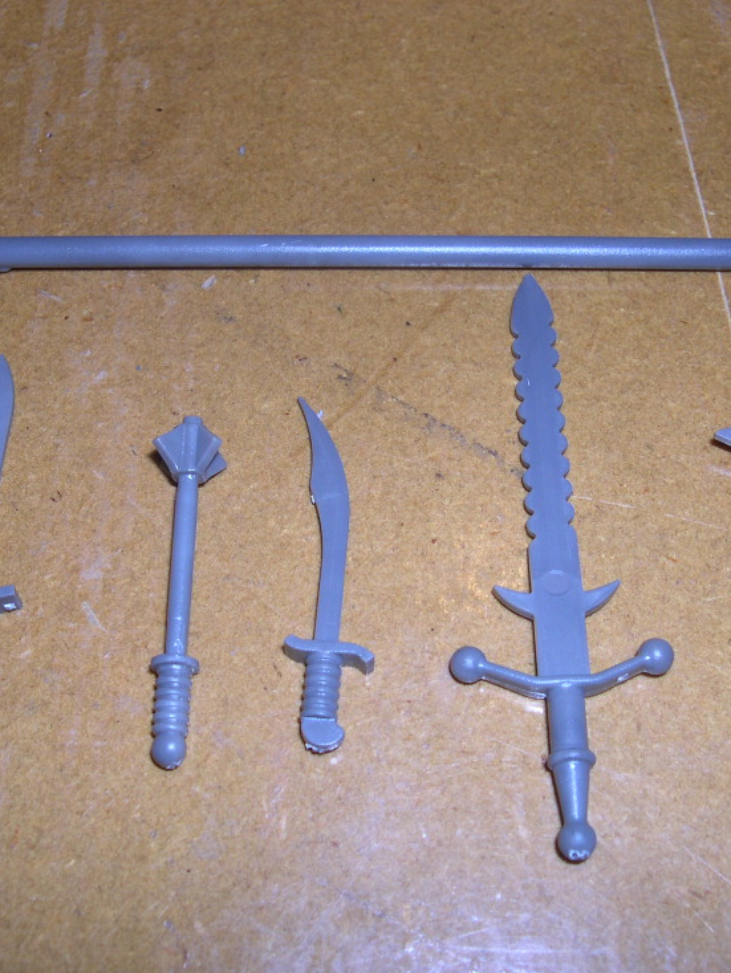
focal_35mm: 53
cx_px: 354
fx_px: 1491
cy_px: 480
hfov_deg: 27.5
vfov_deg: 36.2
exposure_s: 1/60
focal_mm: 8
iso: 100
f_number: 7.6
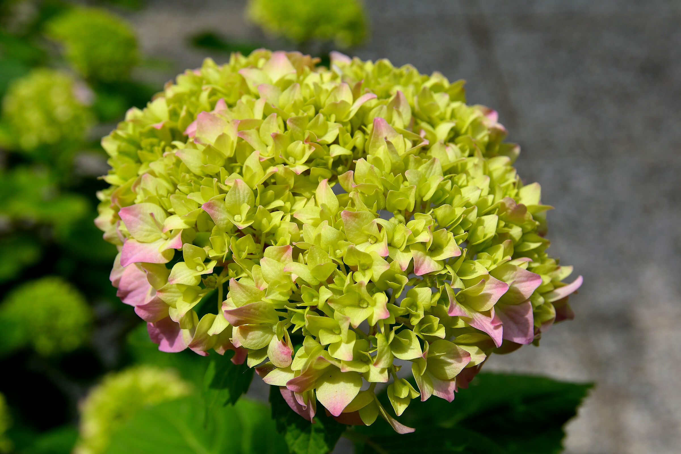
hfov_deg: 27.0
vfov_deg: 18.2
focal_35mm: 75
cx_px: 340
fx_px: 1419
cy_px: 227
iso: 100
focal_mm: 50
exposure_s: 1/640
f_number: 9
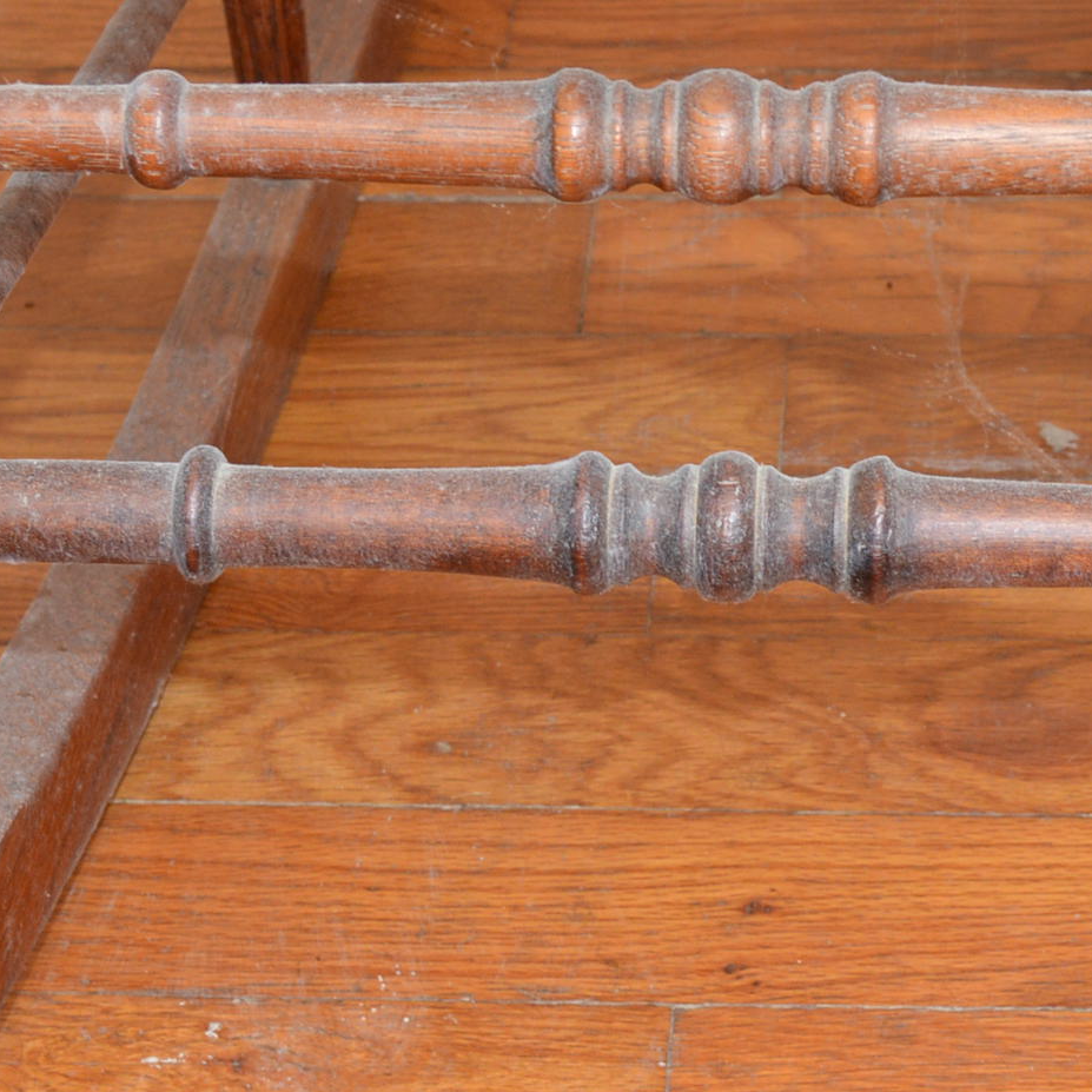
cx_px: 769
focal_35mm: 103
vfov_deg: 16.8
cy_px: 358
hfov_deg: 16.8
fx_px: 3690
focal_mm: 25
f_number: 7.1
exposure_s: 1/60
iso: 400
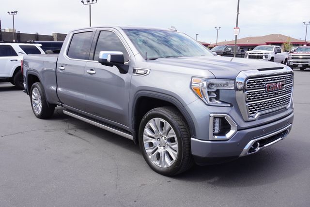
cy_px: 104
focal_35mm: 32
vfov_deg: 41.8
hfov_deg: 59.4
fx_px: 271
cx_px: 155
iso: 100
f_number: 9
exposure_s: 1/125
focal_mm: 21
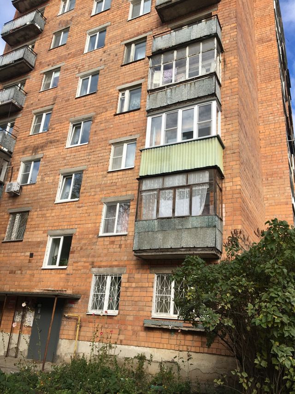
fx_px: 329
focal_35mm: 29
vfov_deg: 61.7
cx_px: 148
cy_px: 197
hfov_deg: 48.2
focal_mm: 4.15
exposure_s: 1/999
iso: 25
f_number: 2.2
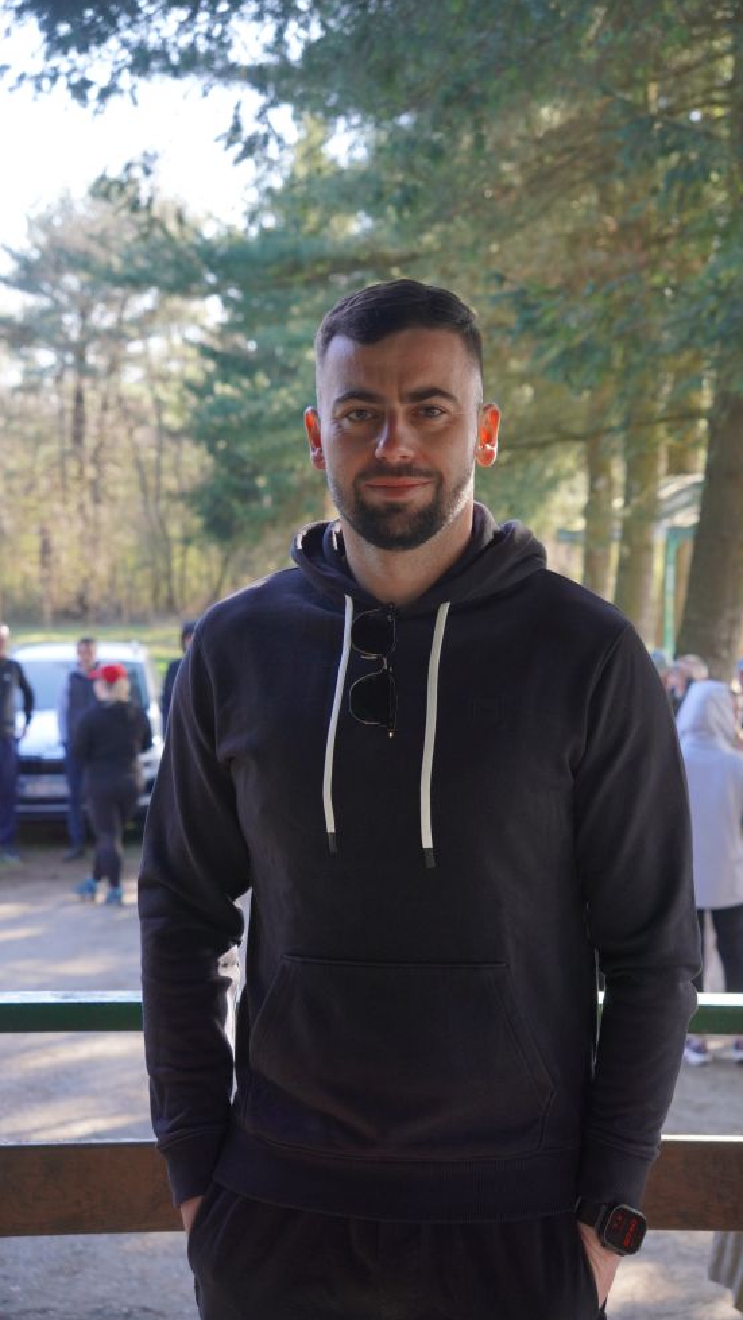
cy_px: 662
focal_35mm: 55
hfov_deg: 21.9
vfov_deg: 38.0
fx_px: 1918
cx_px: 444
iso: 400
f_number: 4
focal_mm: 34.5
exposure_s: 1/200
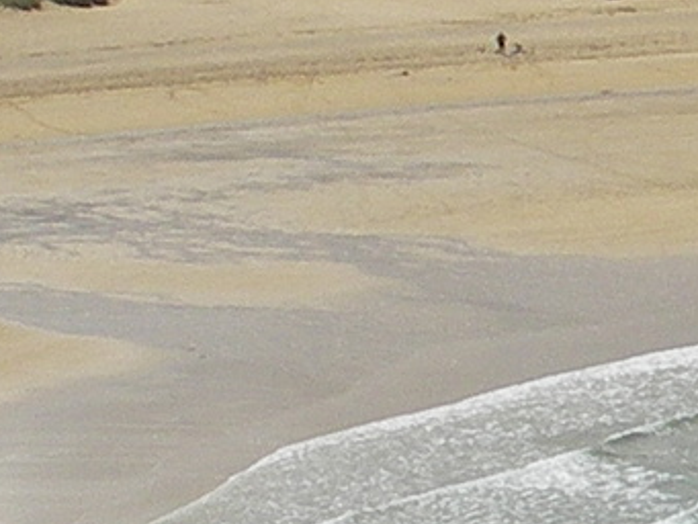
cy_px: 113
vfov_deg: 6.9
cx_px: 1197
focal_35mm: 214
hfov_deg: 8.9
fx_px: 4317
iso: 50
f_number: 6.6
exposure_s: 1/400
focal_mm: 6.3
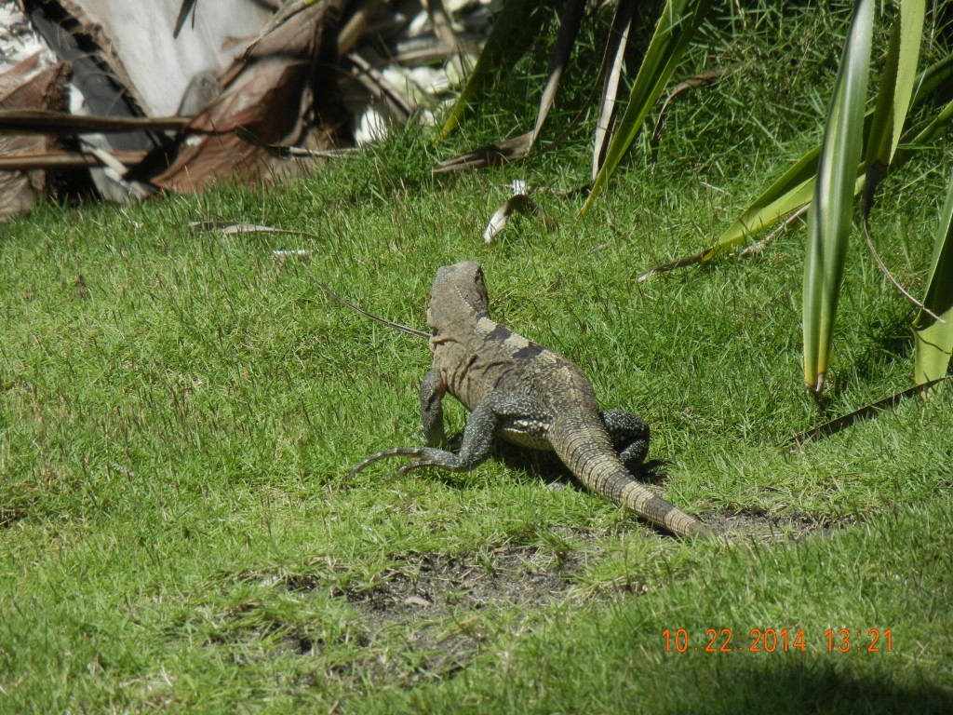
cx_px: 476
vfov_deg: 5.0
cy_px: 358
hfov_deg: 6.6
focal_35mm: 300
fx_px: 8259
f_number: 5.6
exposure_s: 1/800
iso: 160
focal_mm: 54
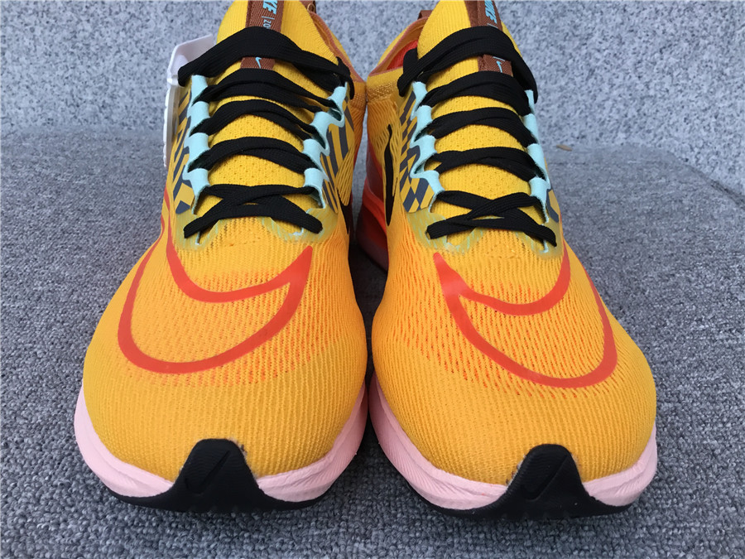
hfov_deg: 58.4
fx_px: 667
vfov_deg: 45.4
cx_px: 372
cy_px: 280
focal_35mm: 31
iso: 32
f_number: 2.4
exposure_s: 1/33
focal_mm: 3.3
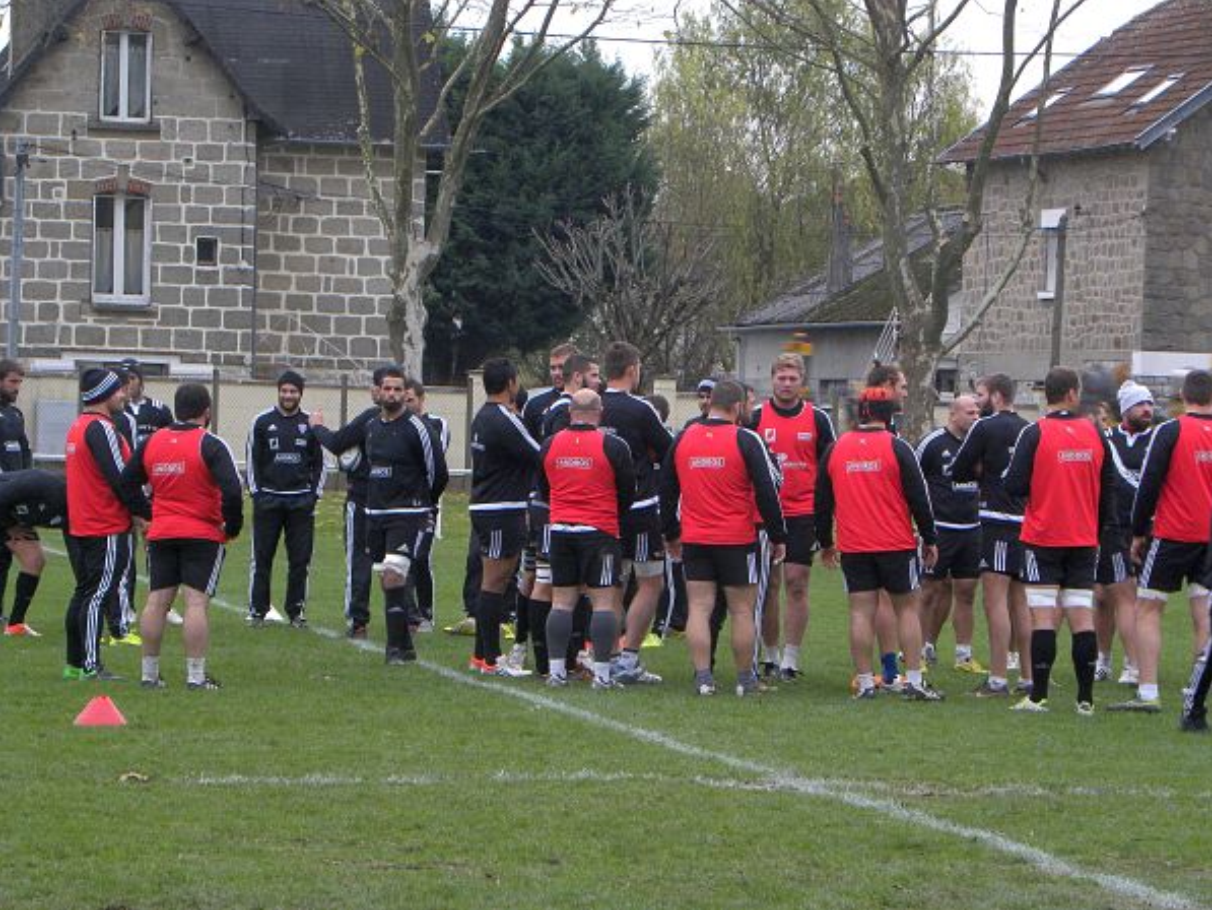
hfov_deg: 10.7
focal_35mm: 185
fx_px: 6479
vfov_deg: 8.0
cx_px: 607
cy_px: 455
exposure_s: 1/70.5
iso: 187
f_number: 4.5
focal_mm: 32.7
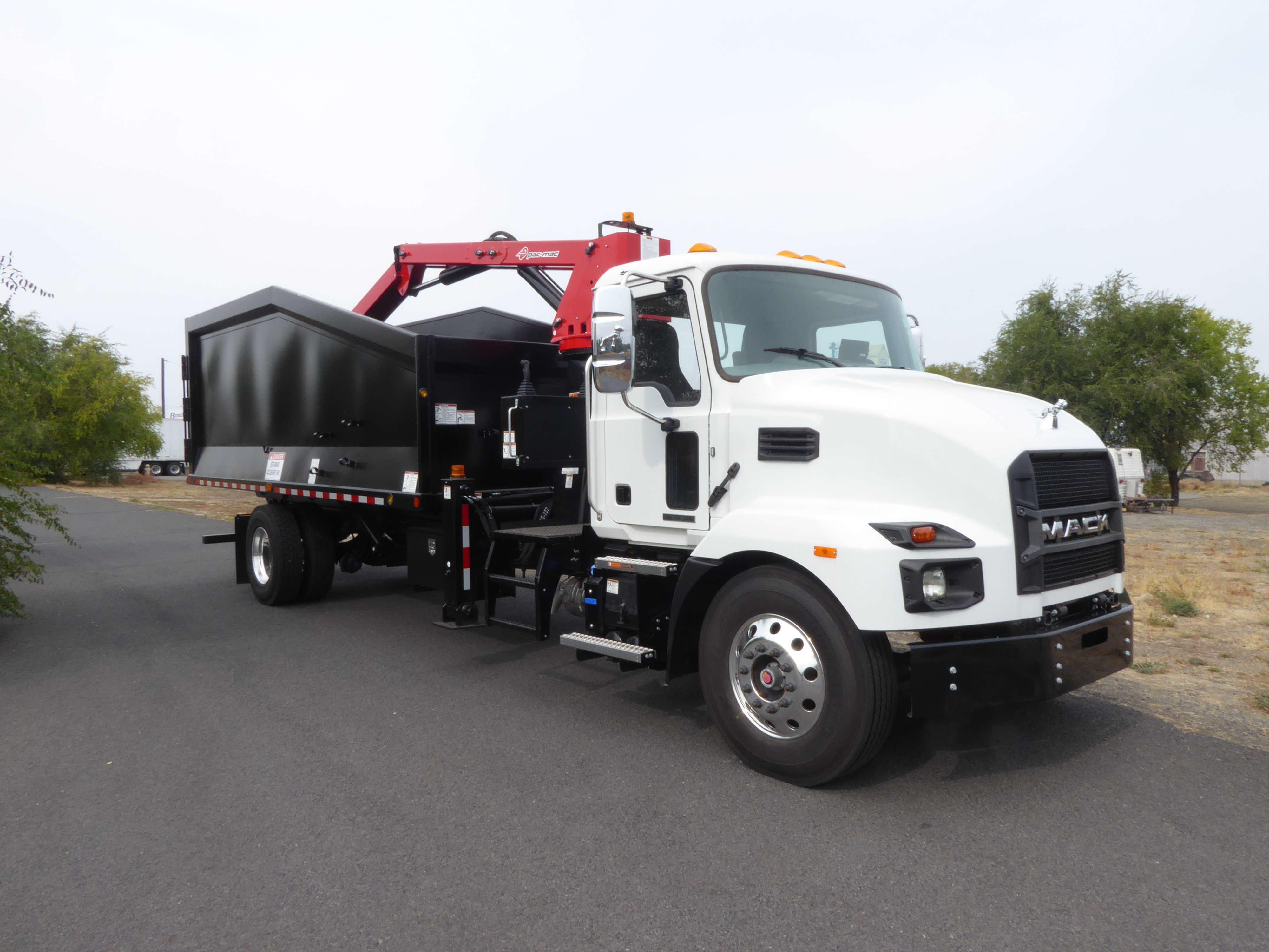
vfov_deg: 56.8
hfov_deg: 71.6
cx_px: 634
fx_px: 880
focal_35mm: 24
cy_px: 476
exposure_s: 1/80
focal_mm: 4.3
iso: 80
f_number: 8
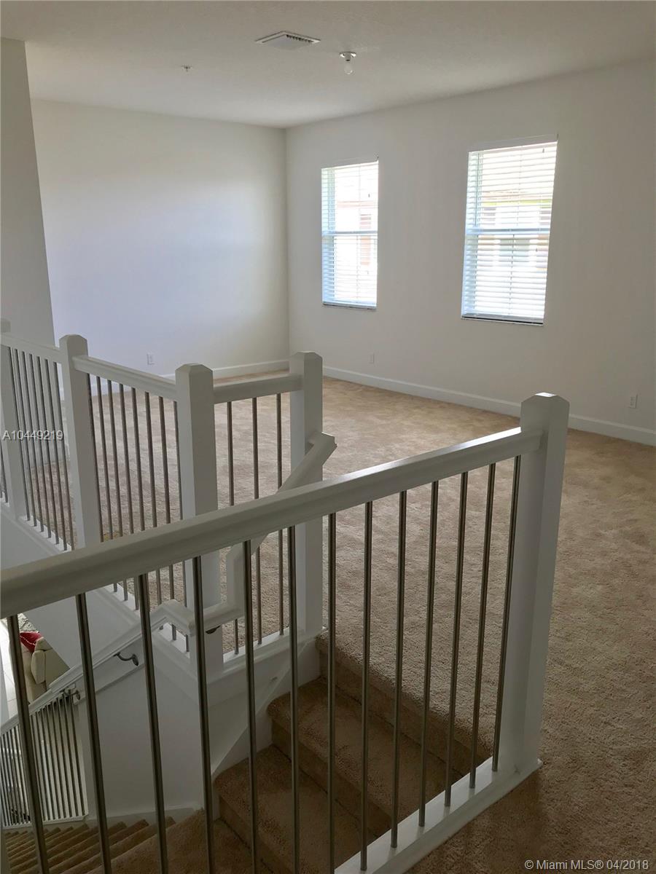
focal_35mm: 28
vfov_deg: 63.4
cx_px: 328
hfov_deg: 49.7
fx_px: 707
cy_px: 437
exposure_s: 1/30
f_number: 1.8
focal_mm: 3.99
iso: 20
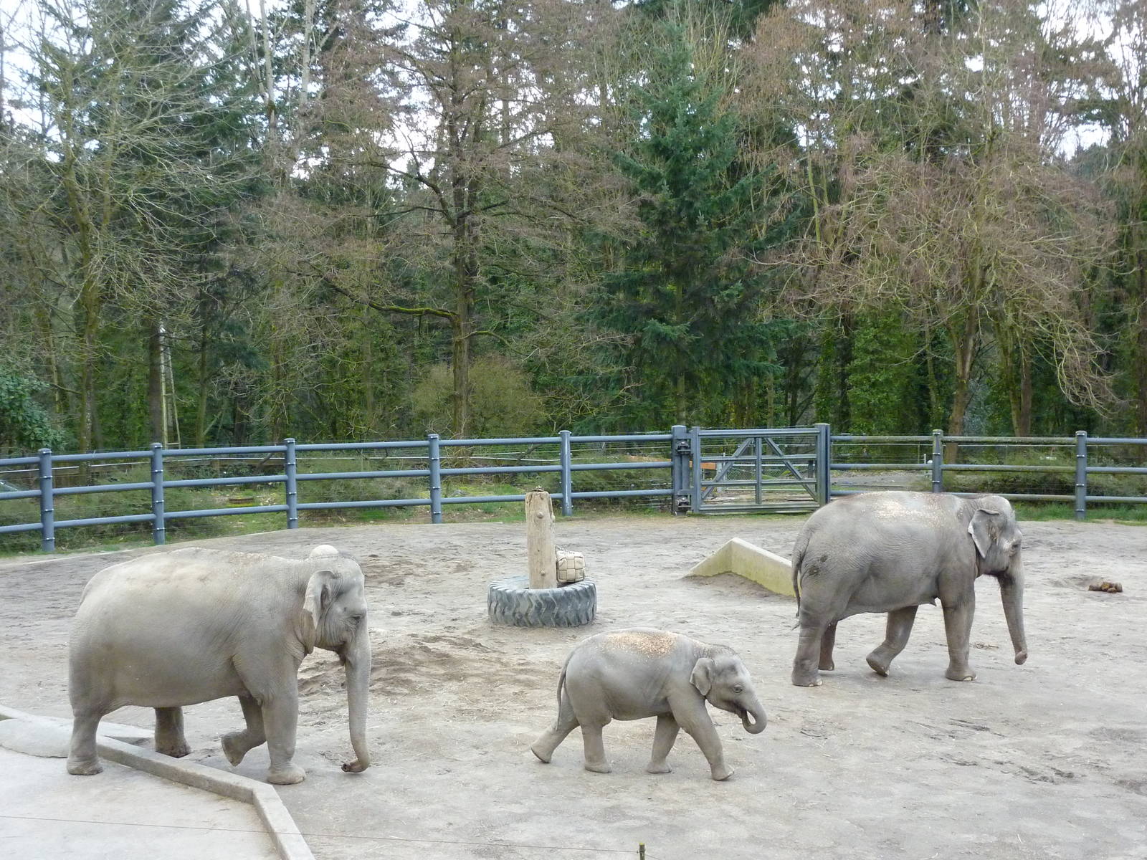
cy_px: 430
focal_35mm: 45
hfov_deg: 42.1
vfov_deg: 32.2
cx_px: 574
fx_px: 1491
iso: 400
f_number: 3.7
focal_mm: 7.3
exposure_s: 1/400
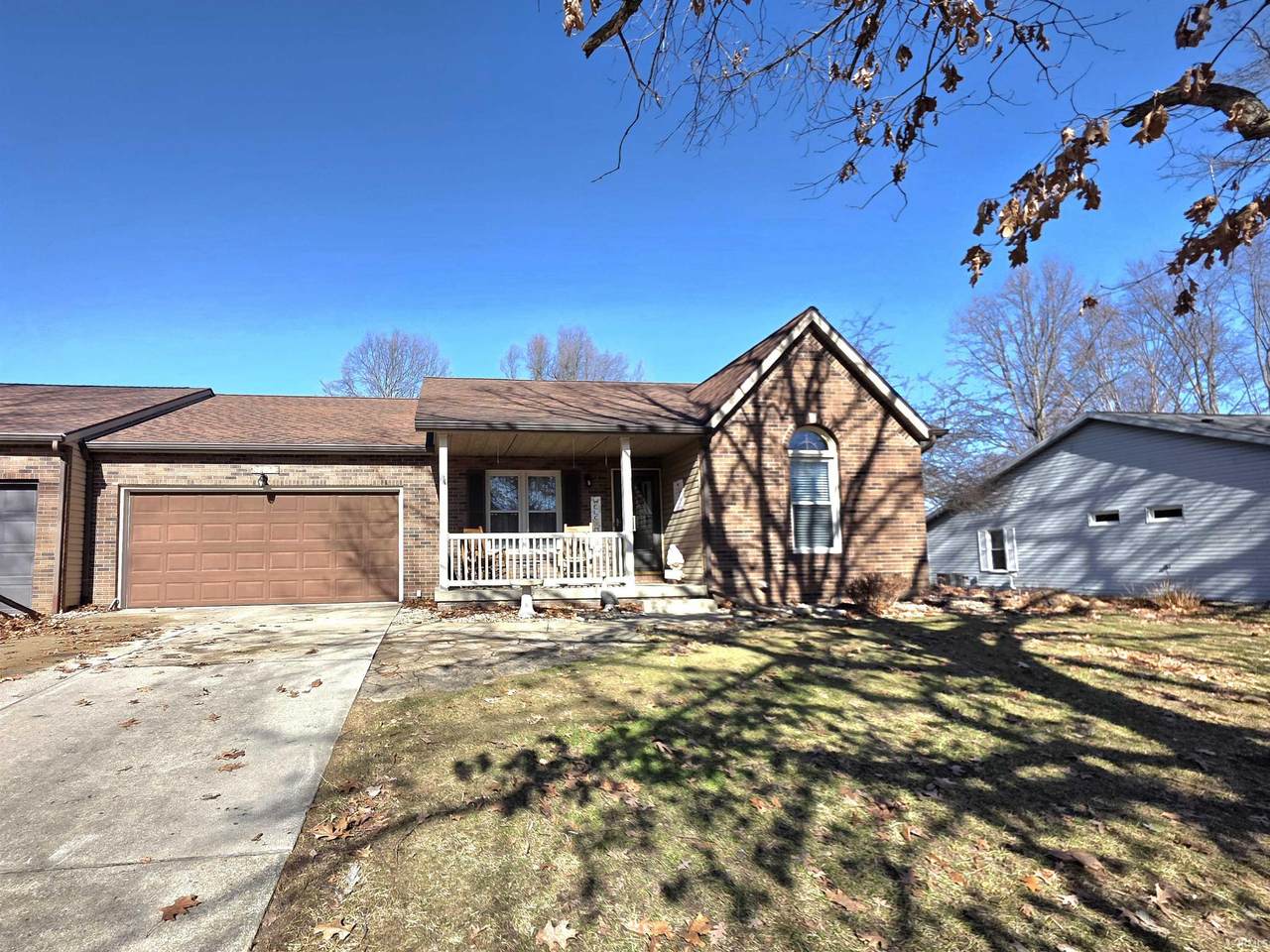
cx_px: 635
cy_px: 476
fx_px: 477
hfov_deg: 106.2
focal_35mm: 13
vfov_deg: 89.9
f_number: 1.9
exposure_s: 1/2000
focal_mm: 2.2
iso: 40
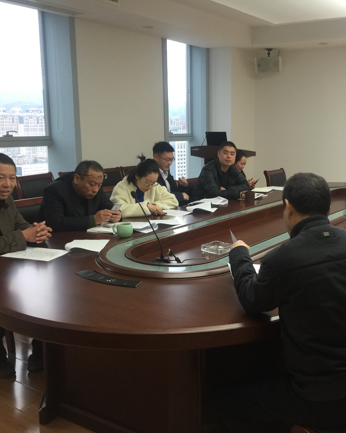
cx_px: 246
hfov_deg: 38.4
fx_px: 486
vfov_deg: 47.9
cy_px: 216
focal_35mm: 38
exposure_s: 1/33
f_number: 2.2
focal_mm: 4.15
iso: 64
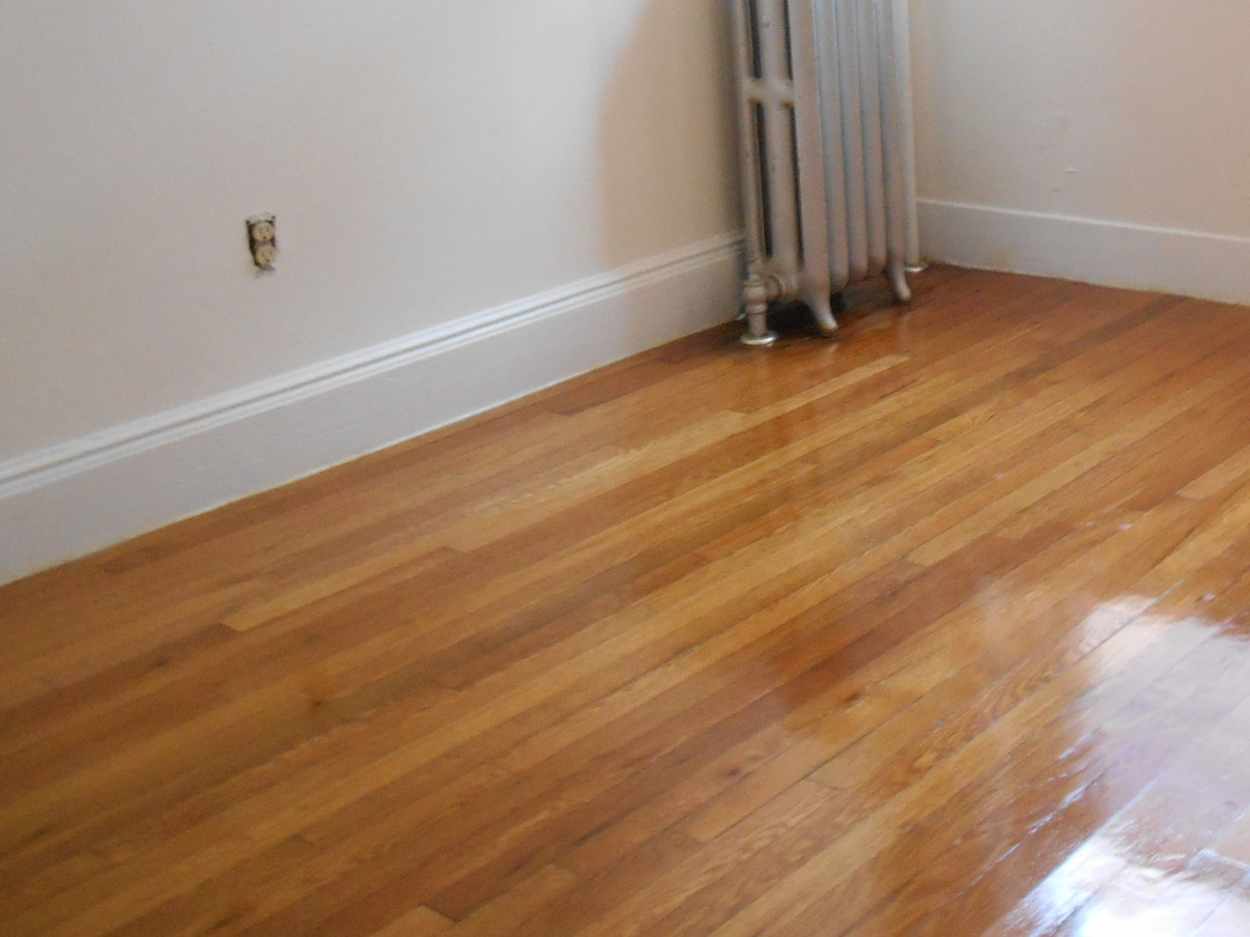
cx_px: 1073
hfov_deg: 37.0
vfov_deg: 28.7
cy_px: 134
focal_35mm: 49
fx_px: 1769
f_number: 3.4
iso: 400
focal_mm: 4.7
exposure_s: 1/15
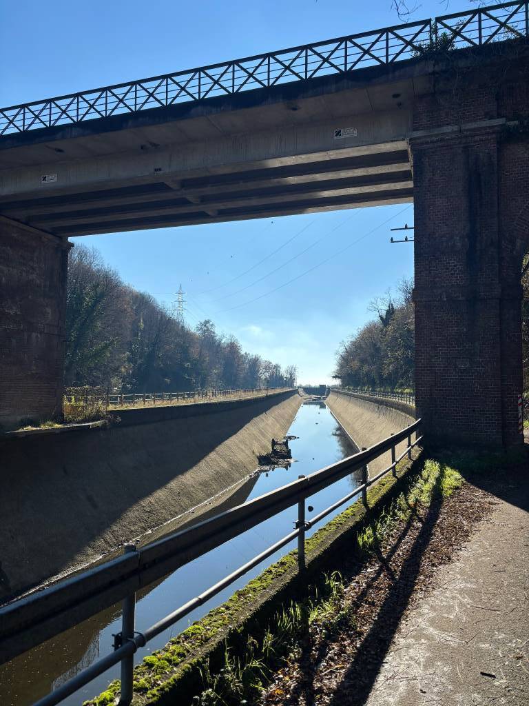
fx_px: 530
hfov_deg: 53.1
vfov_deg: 67.3
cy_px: 353
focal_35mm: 26
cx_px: 264
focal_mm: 5.96
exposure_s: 1/4255
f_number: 1.6
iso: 50
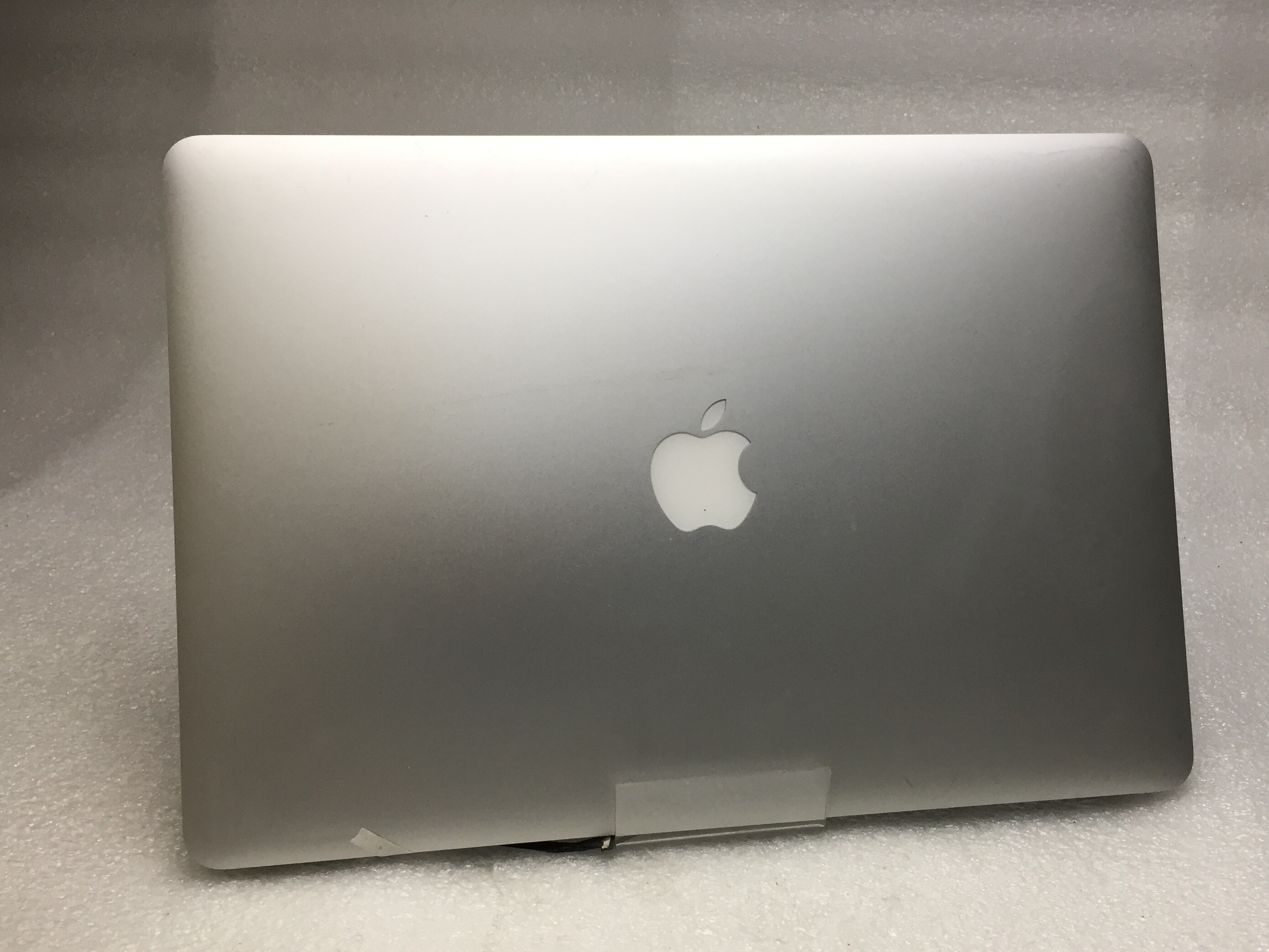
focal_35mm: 34
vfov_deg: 41.8
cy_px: 490
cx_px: 686
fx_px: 1246
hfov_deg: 53.9
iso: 32
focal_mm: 4.15
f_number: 2.2
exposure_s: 1/40
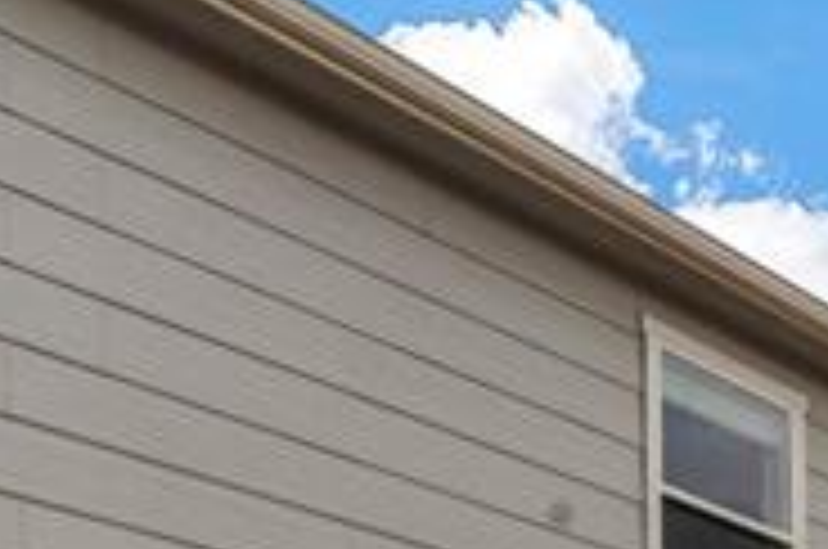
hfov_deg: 25.8
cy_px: 882
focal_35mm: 78
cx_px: 594
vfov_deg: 15.7
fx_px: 1791
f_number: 16
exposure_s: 1/800
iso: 800
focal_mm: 14
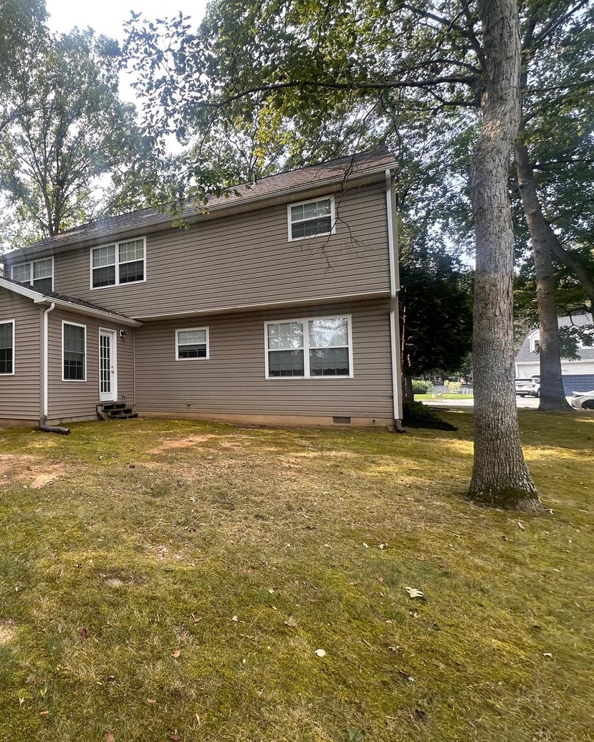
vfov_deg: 83.3
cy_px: 367
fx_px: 417
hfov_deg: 64.9
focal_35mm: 19
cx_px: 124
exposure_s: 1/225
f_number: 2.2
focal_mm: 2.22
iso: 40
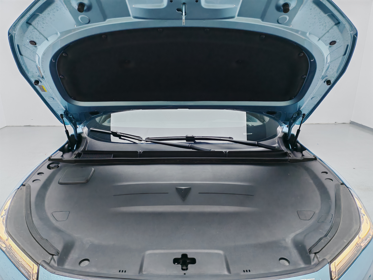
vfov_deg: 51.4
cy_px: 140
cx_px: 186
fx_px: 291
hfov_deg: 65.3
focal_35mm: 27
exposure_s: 1/100
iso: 160
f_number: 1.95
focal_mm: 5.52
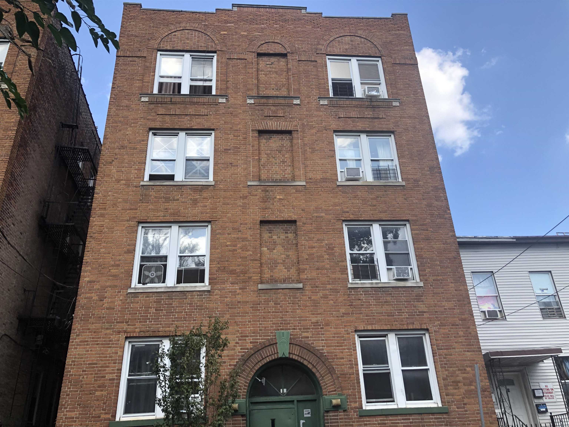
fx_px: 460
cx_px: 284
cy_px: 214
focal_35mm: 28
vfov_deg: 49.7
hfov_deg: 63.4
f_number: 1.8
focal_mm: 3.99
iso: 20
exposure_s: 1/714
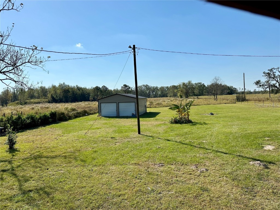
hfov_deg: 71.6
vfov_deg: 56.8
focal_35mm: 24
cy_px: 105
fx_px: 194
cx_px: 140
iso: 80
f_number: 1.78
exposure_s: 1/8197
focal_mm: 6.86
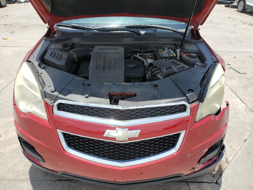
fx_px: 190
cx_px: 126
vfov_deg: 53.1
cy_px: 95
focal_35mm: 26
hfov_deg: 67.3
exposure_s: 1/2000
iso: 50
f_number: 1.5
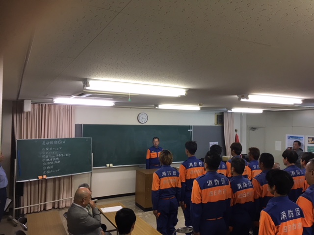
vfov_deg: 48.2
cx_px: 157
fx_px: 263
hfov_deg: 61.7
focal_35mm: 29
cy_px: 118
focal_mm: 4.15
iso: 32
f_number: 2.2
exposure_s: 1/30
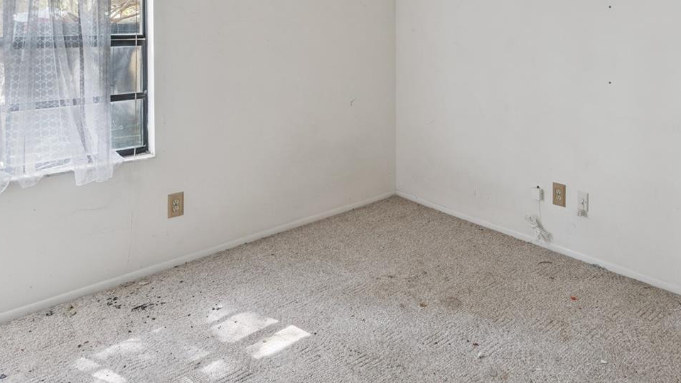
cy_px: 26
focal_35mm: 28
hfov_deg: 66.7
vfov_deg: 38.2
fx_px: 506
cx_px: 434
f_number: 9
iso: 400
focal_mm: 16
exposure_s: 1/13
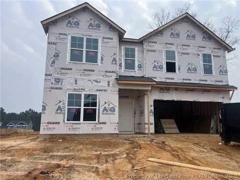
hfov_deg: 67.3
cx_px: 120
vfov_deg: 53.1
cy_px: 90
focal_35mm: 26
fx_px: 180
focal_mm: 5.7
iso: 50
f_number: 1.5
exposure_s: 1/1377
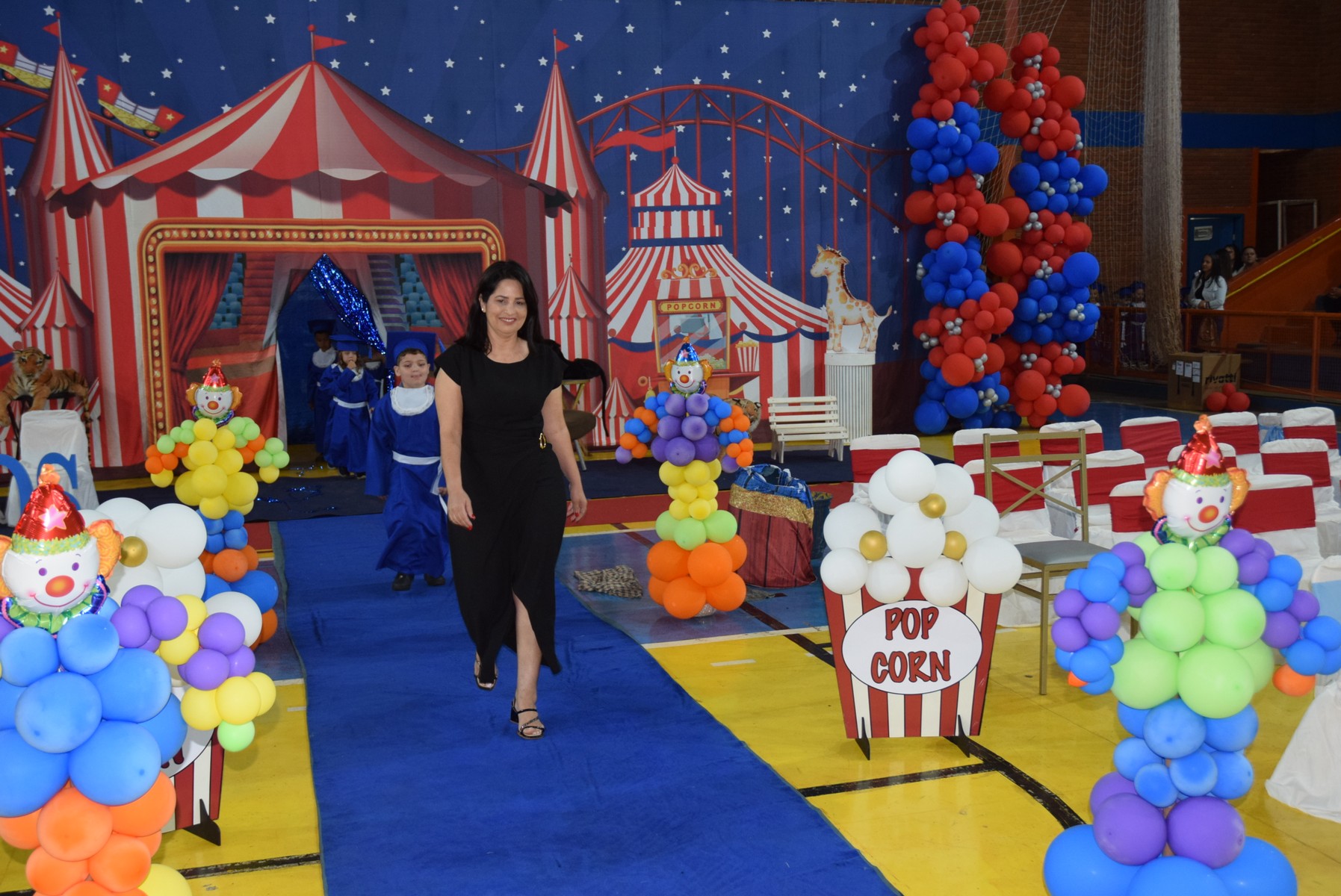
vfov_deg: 35.6
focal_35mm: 38
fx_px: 1398
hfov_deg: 51.2
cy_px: 448
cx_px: 670
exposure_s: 1/60
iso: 1100
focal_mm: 25
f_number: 3.8
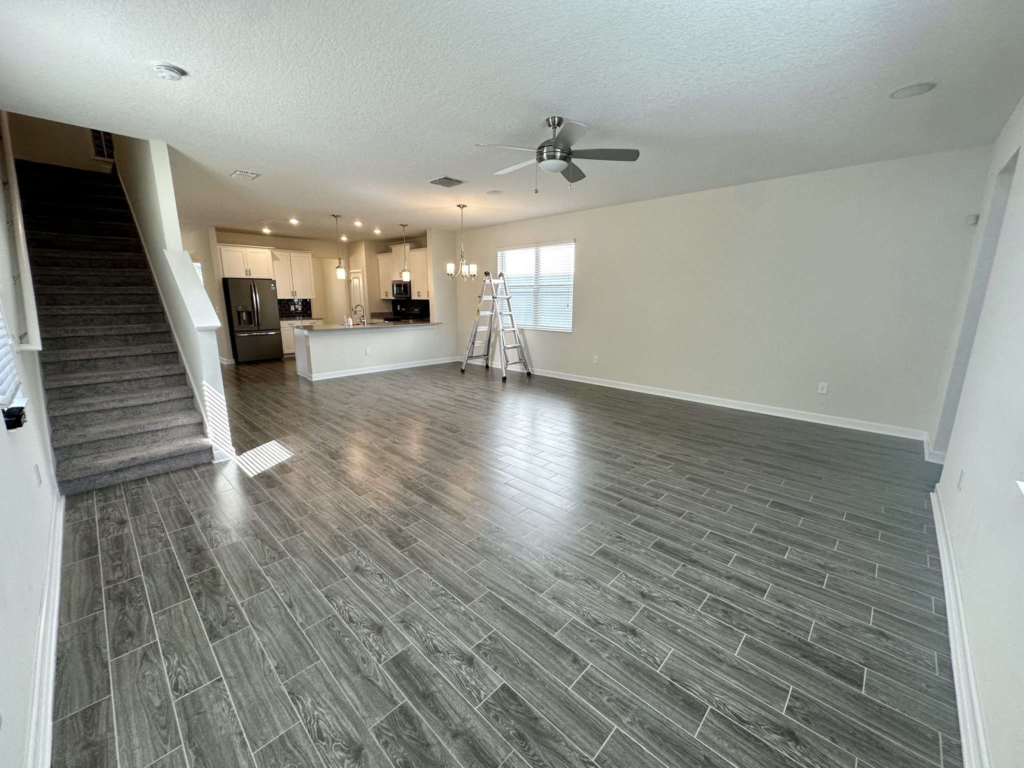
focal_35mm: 14
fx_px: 414
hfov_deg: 102.1
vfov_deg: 85.7
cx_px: 512
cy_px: 384
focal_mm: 2.22
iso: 100
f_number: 2.2
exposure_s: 1/120
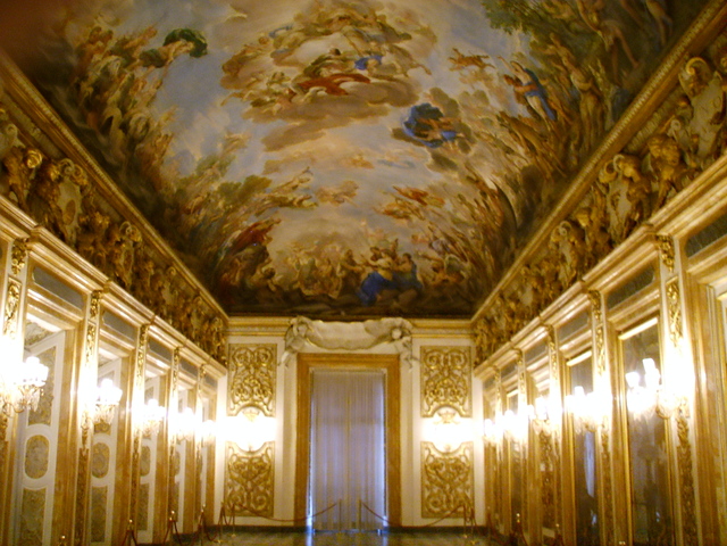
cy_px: 273
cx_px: 364
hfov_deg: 47.9
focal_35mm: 39
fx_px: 819
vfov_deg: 36.8
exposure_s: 1/4
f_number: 3.5
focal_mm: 6.6
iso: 150
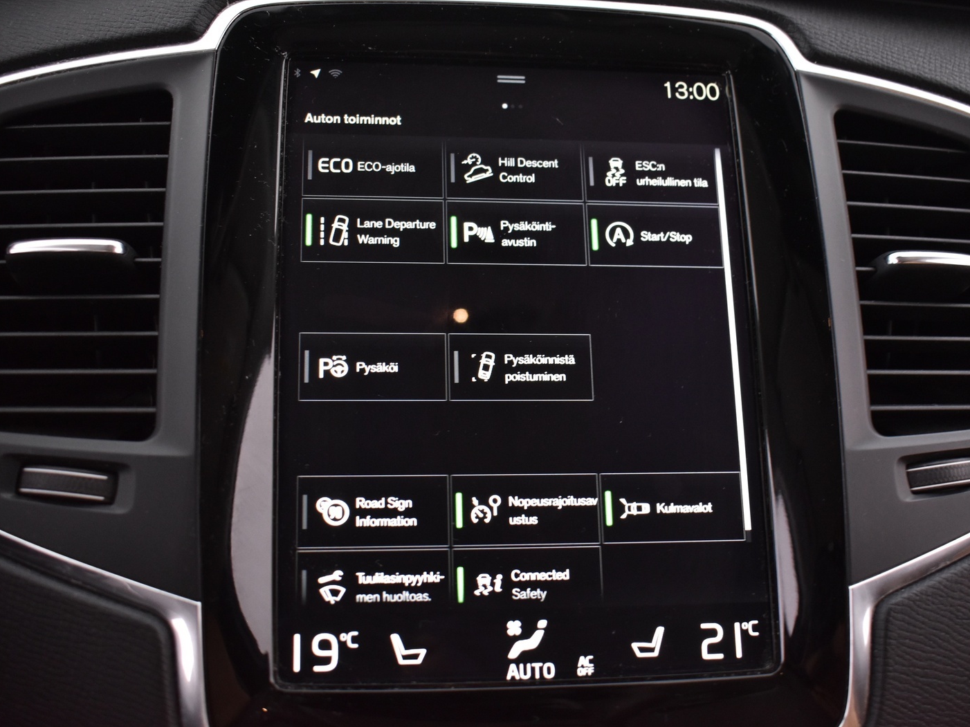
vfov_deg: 35.9
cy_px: 371
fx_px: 1121
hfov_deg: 46.8
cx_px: 485
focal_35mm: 40
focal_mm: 24
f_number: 3.8
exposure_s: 1/10
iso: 1250
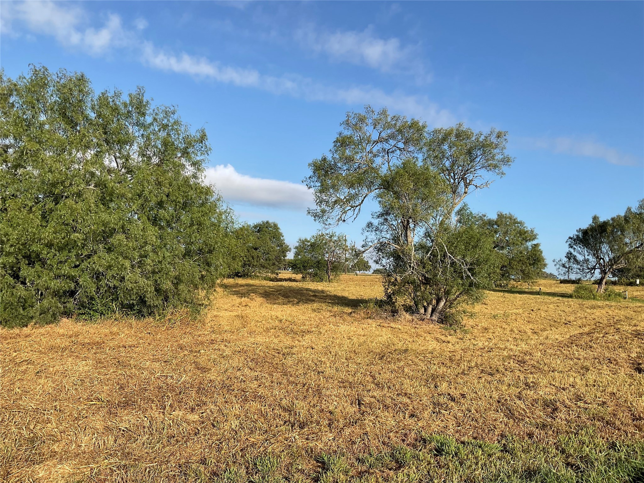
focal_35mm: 29
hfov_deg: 61.7
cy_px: 242
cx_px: 322
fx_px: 540
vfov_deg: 48.2
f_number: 1.8
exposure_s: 1/1626
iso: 16
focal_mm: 3
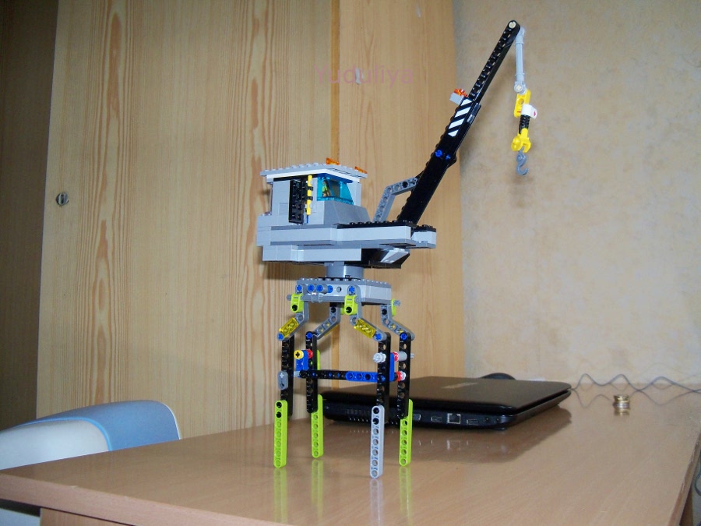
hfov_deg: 52.6
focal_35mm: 35
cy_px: 263
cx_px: 350
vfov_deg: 40.7
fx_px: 709
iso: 200
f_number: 3.5
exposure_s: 1/30
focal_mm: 6.2
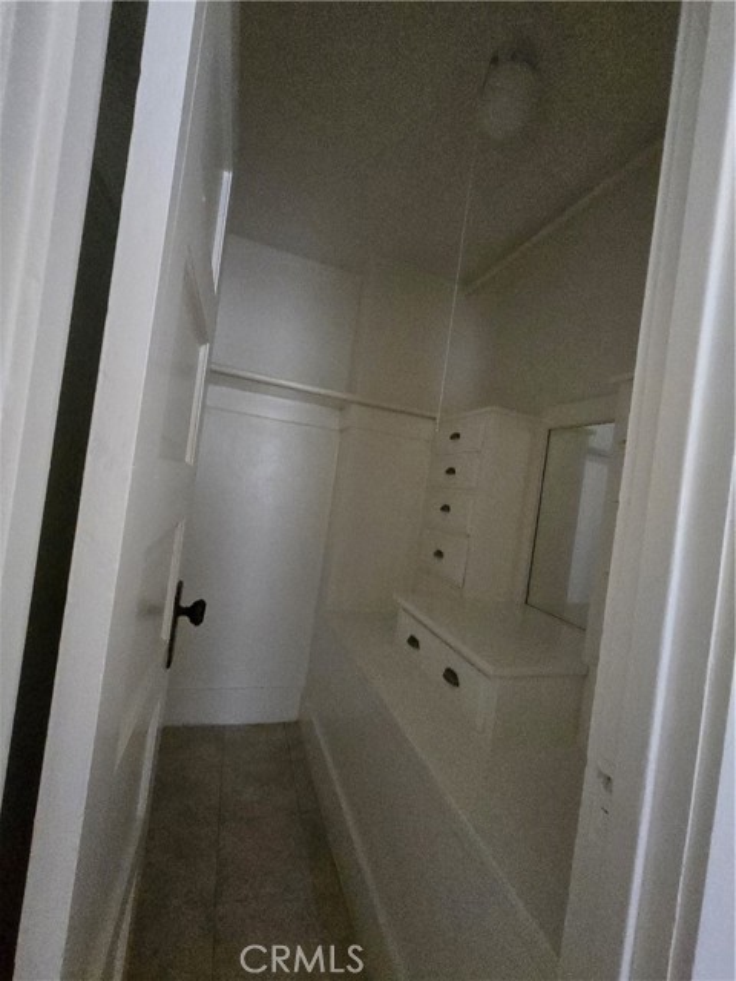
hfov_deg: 89.9
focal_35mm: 13
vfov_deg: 106.2
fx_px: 369
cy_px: 490
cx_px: 368
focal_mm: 2.2
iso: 1250
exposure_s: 1/40
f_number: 2.2
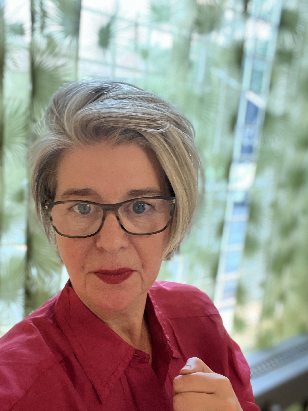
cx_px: 133
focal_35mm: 35
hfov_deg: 40.6
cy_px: 223
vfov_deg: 52.6
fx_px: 415
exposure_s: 1/33
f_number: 2.2
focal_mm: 2.71
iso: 320
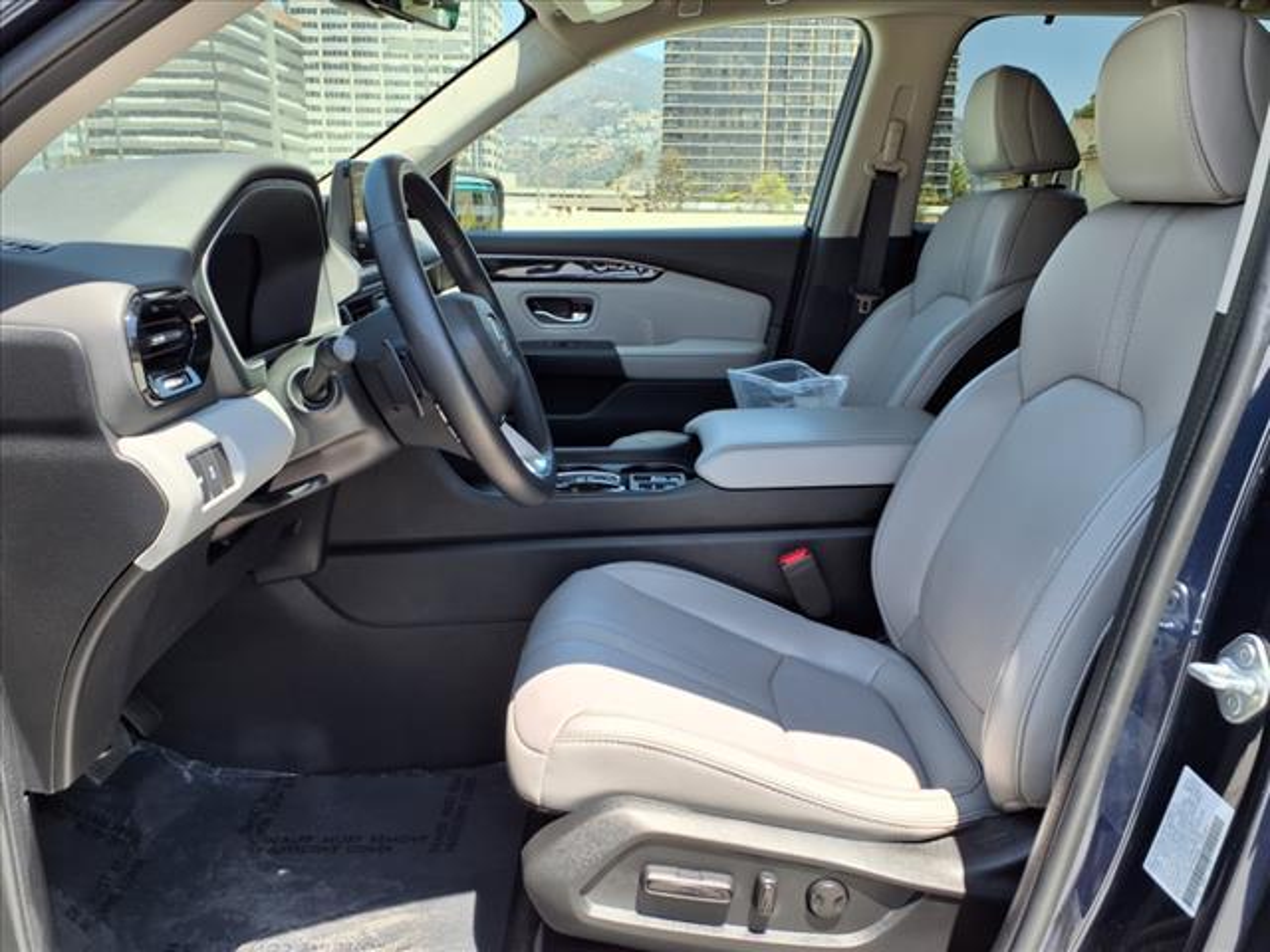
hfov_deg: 65.3
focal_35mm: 27
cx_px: 635
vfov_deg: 51.4
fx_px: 991
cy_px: 476
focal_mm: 3.58
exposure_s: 1/435
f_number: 1.9
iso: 40
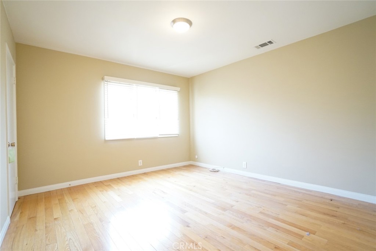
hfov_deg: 96.7
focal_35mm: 16
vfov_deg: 73.8
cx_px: 188
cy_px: 126
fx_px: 167
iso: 4000
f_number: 4
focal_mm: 16
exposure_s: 1/60
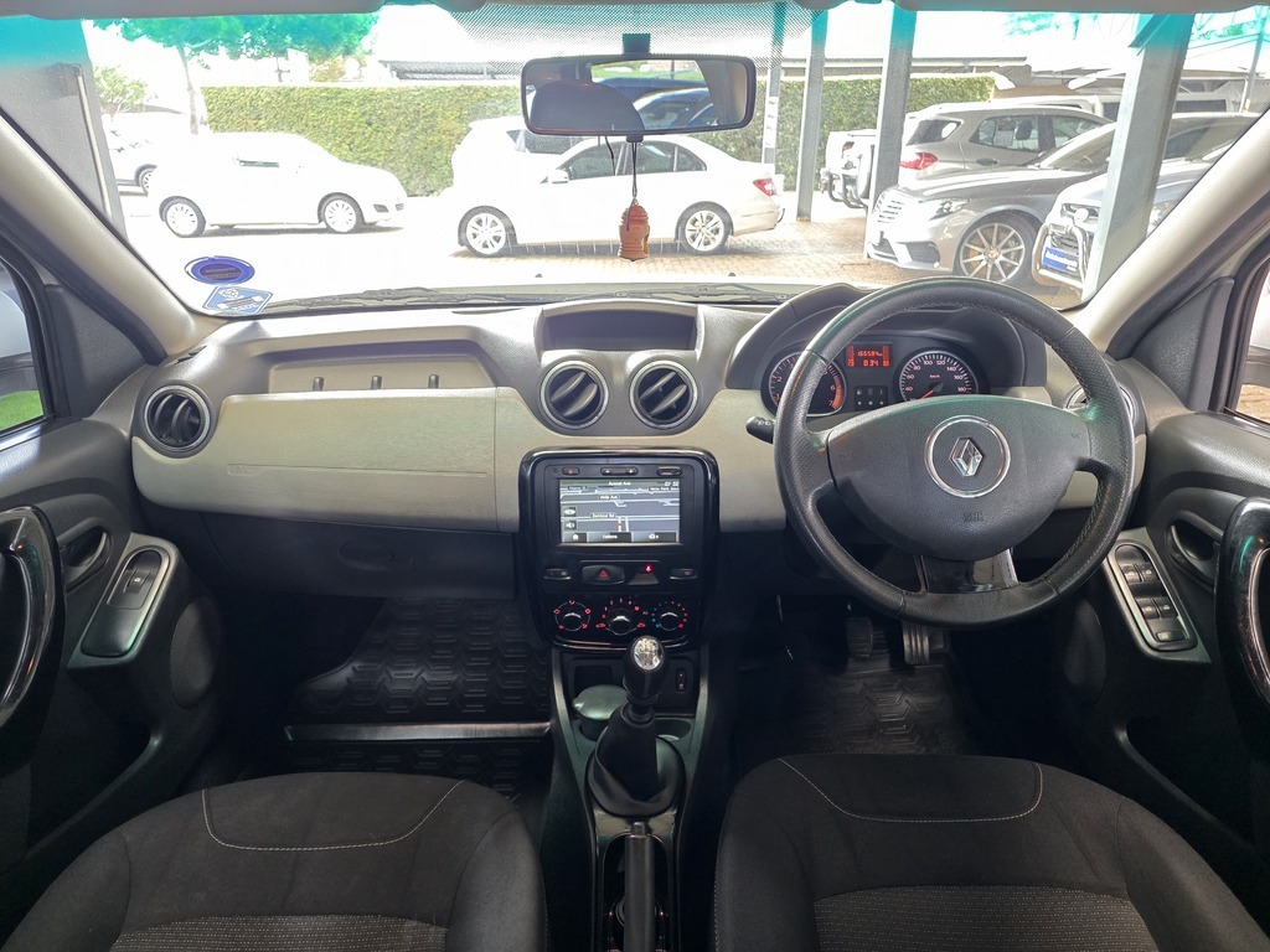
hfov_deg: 73.9
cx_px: 635
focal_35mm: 23
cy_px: 476
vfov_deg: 58.9
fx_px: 844
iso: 500
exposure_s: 1/100
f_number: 1.7
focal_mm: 6.25
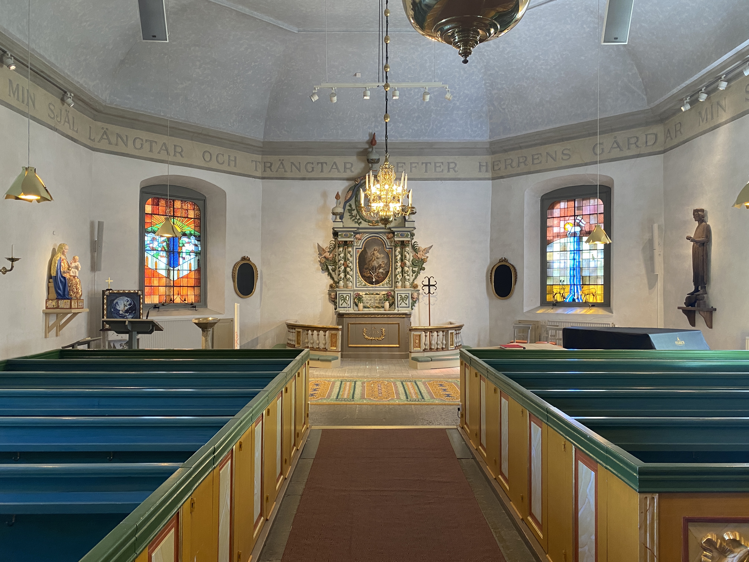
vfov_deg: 53.1
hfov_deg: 67.3
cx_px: 374
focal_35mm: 26
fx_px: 563
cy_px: 281
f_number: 1.8
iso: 125
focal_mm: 4.25
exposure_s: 1/50
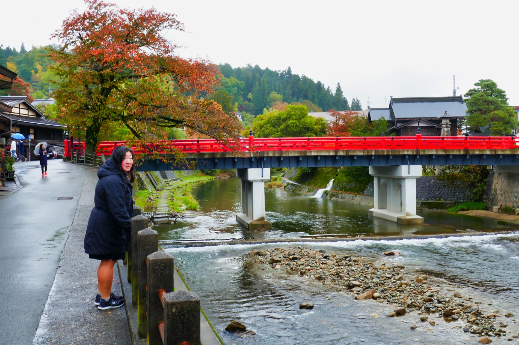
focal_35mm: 41
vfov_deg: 32.6
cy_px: 172
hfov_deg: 47.4
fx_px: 591
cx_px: 260
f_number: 5.6
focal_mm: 14.9
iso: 125
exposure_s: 1/40
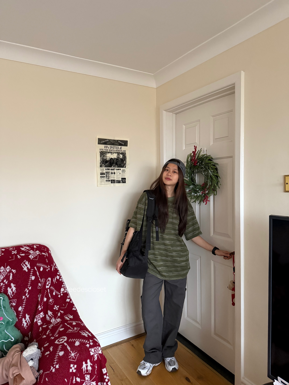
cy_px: 192
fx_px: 267
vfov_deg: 71.6
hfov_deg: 56.8
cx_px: 144
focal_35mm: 24
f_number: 1.78
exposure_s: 1/52
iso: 800
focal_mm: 6.76
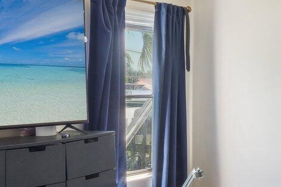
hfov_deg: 30.4
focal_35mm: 65
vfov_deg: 20.9
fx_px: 507
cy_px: 97
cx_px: 214
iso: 800
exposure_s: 1/34
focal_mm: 10
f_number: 8
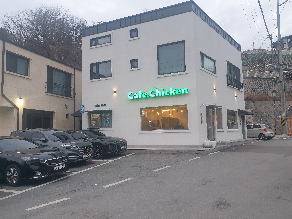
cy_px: 108
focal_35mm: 27
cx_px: 145
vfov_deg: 51.3
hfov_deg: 65.3
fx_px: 228
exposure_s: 1/60
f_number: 2.4
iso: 160
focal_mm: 4.3
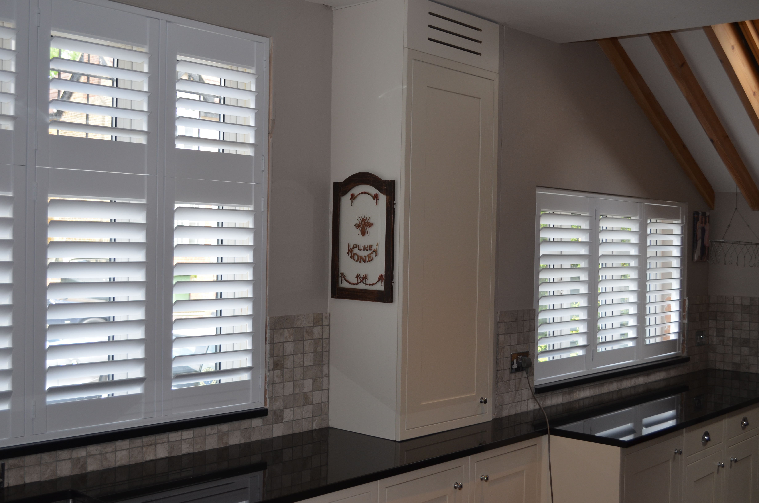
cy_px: 252
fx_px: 884
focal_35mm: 42
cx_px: 380
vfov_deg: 31.8
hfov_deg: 46.5
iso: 280
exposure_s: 1/125
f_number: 4.5
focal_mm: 28
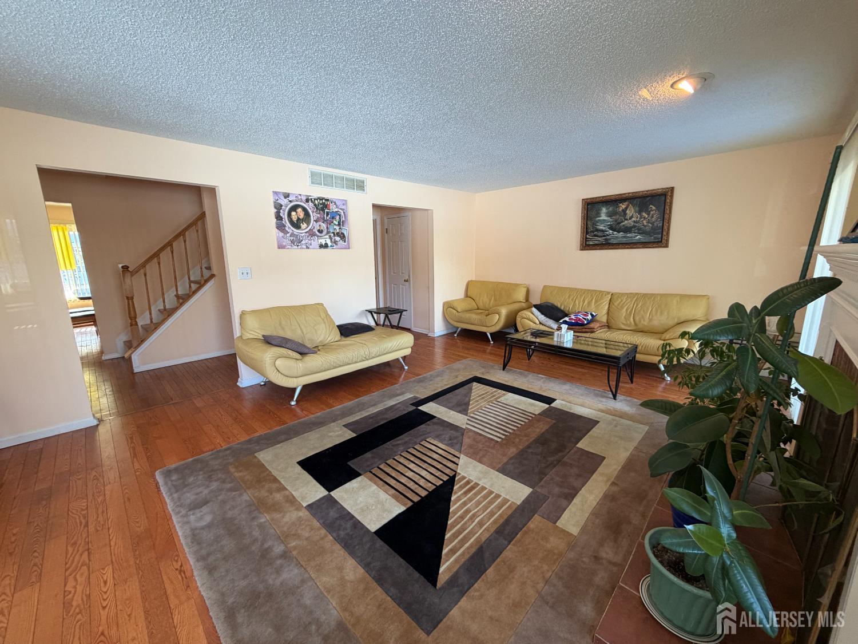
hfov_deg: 102.1
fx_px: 347
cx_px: 429
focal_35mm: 14
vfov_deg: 85.7
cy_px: 322
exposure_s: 1/120
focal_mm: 2.22
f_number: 2.2
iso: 200
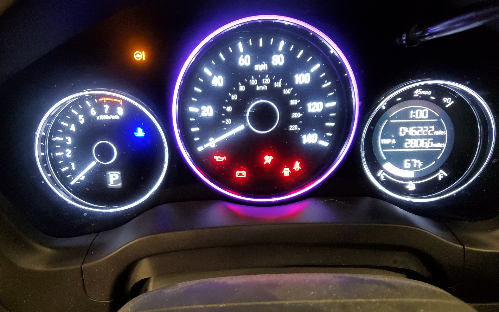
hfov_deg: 66.5
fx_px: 381
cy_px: 188
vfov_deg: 44.3
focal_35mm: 28
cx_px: 246
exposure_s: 1/17
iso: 341
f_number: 1.5
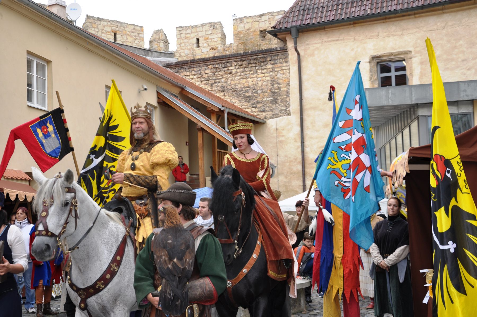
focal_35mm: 51
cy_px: 158
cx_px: 238
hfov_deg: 38.9
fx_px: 675
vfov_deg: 26.4
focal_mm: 34
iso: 200
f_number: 6.3
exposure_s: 1/200
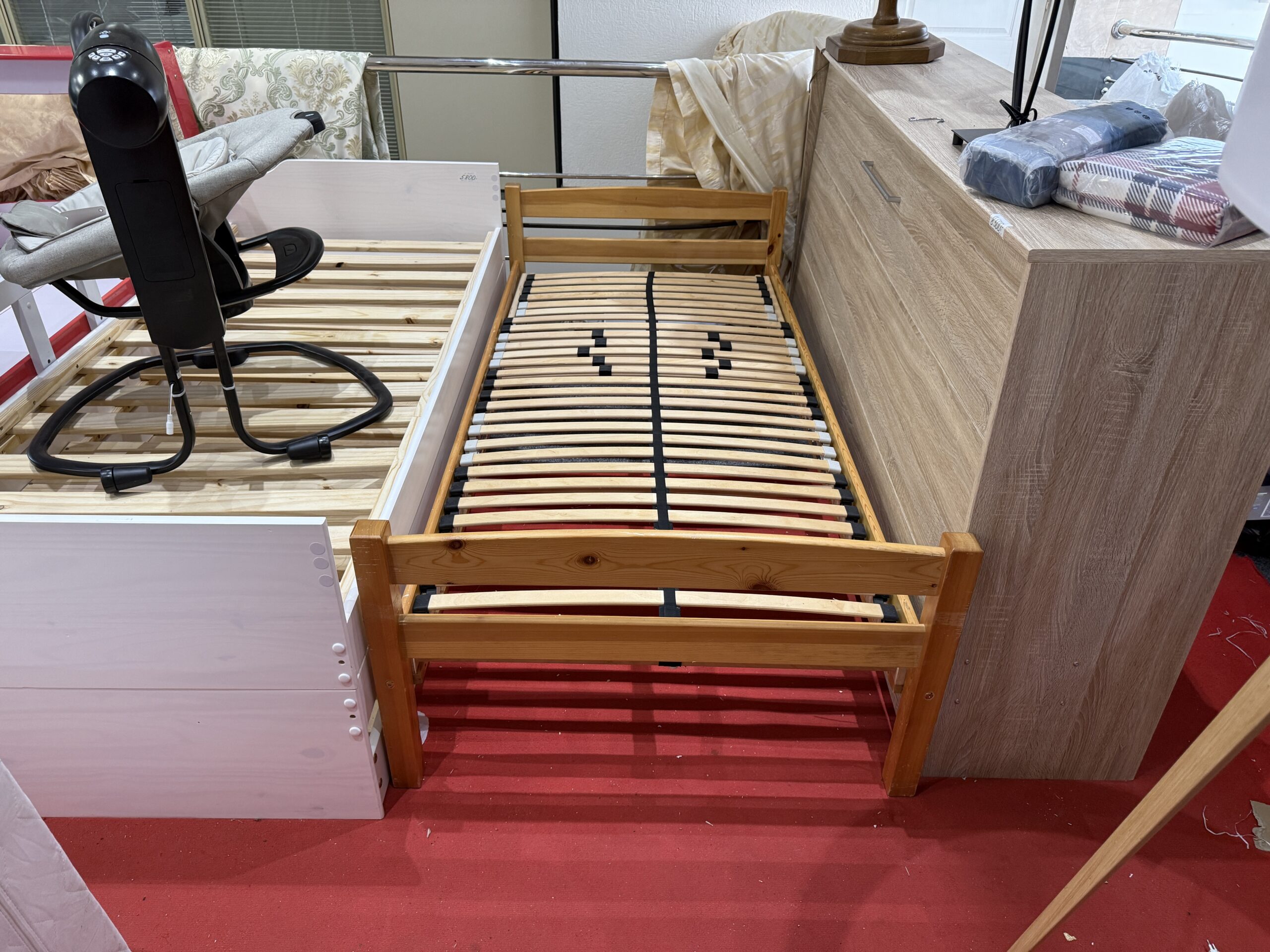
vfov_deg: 56.8
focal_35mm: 24
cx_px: 635
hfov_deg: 71.6
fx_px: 881
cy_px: 476
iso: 200
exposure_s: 1/80
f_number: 1.78
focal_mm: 6.76
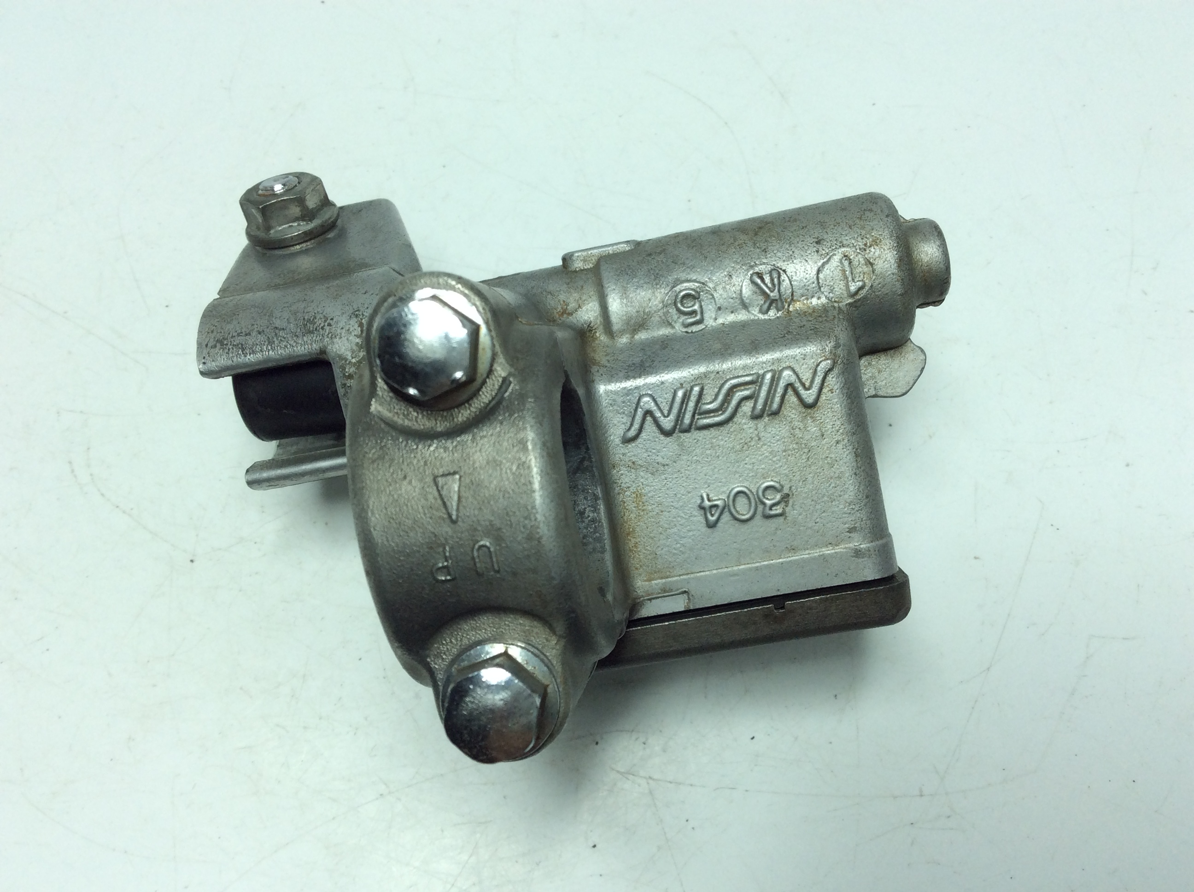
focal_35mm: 32
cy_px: 446
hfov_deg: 56.9
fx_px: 1102
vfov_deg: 44.1
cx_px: 597
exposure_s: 1/427
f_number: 2.4
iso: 32
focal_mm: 3.3
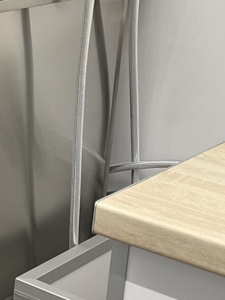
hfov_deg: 12.3
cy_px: 41
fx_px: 936
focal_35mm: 108
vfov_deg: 18.0
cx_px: -206
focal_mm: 5.1
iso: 125
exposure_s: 1/50
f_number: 1.6
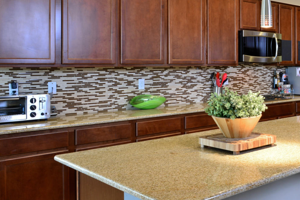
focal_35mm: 44
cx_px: 272
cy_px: 67
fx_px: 367
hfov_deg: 40.9
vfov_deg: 30.3
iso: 400
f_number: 14
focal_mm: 24
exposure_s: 1/2
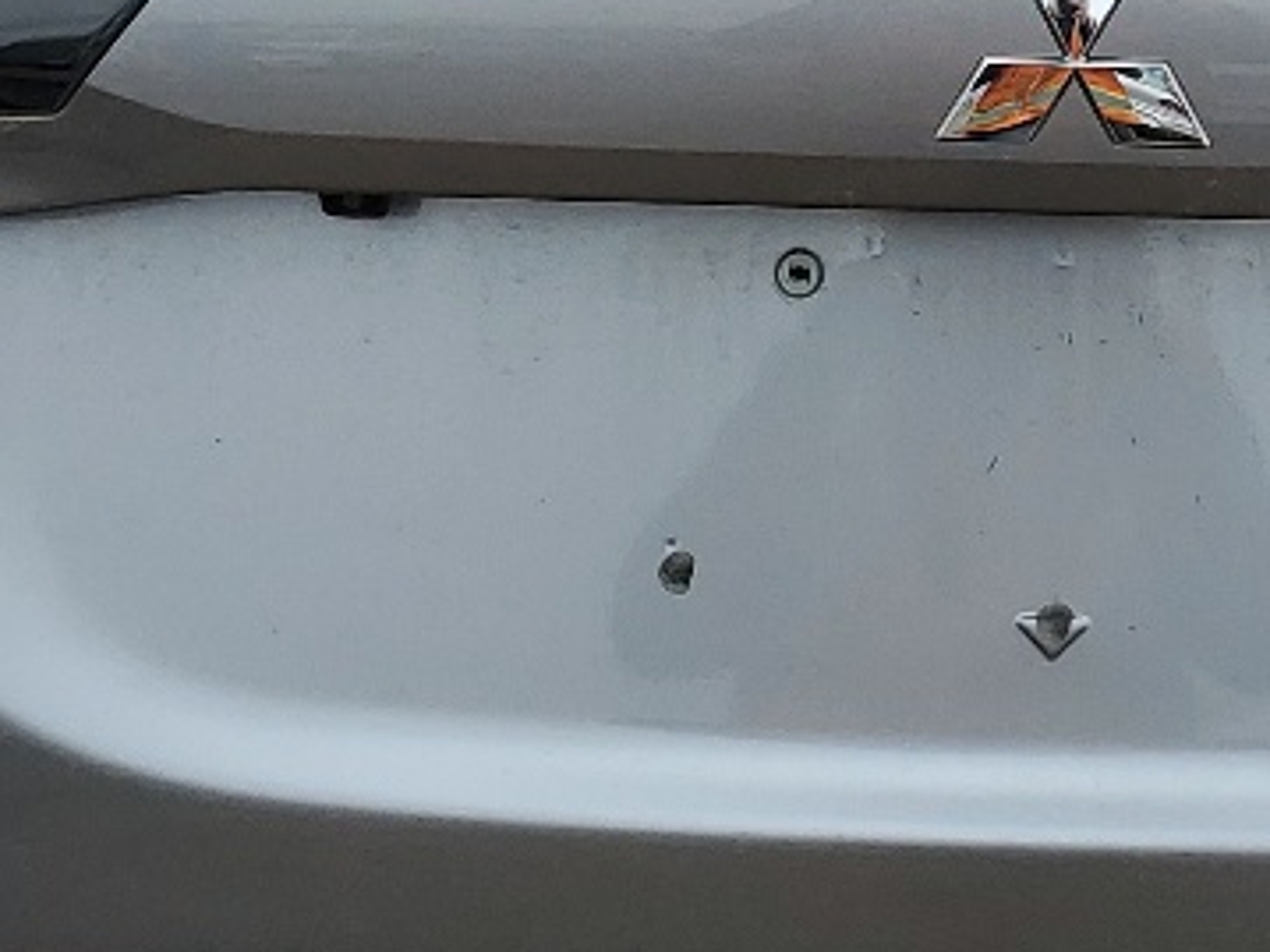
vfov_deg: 12.7
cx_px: 1015
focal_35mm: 116
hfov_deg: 16.8
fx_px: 4254
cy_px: 265
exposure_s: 1/1429
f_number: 1.5
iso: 50
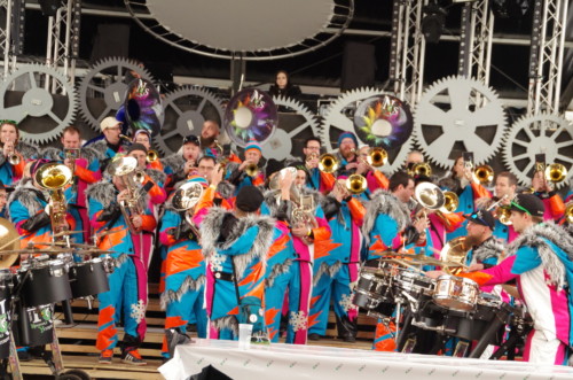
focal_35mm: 102
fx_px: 1620
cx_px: 286
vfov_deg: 13.4
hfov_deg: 20.1
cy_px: 190
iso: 1600
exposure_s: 1/100
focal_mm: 68
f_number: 8
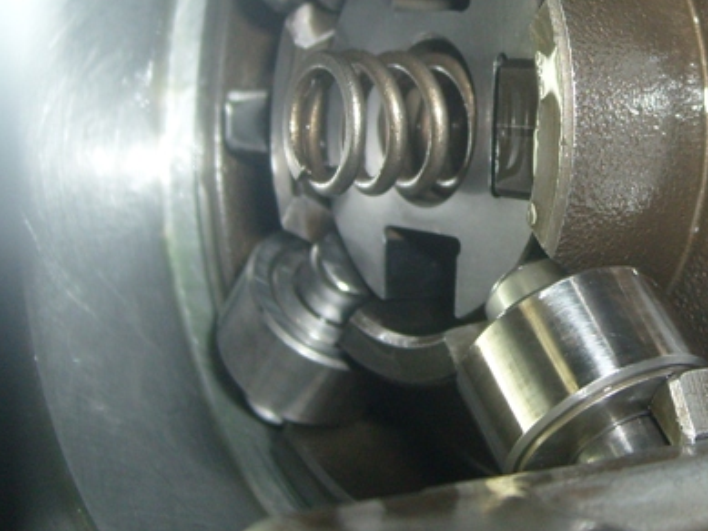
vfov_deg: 20.1
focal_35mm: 72
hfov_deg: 26.5
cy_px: 75
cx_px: 575
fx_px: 1473
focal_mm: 5.8
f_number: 2.8
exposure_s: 1/45
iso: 100
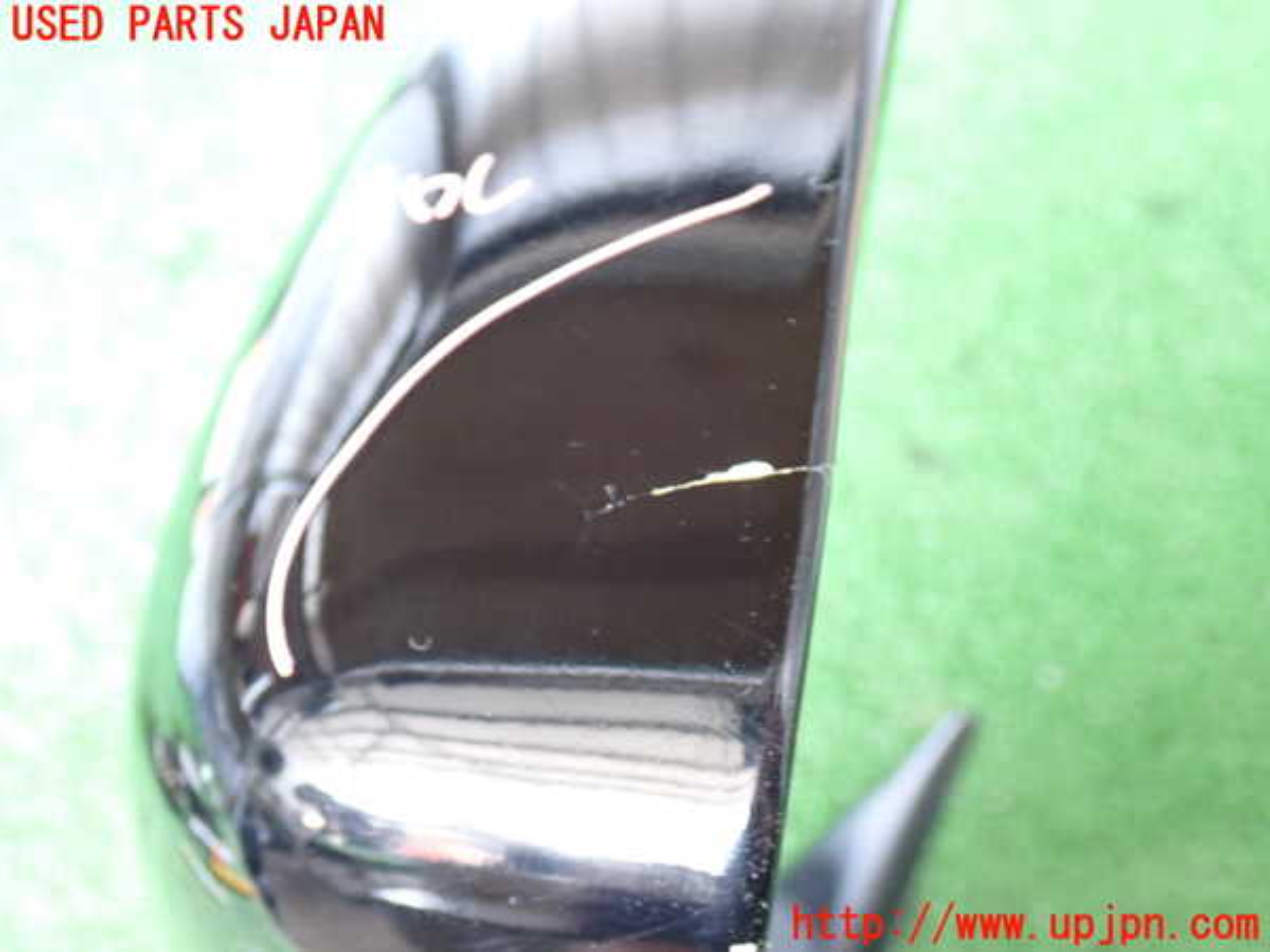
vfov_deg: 30.9
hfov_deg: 40.4
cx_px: 635
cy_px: 476
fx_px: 1724
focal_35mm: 47
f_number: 3.1
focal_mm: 8.4
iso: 800
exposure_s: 1/25
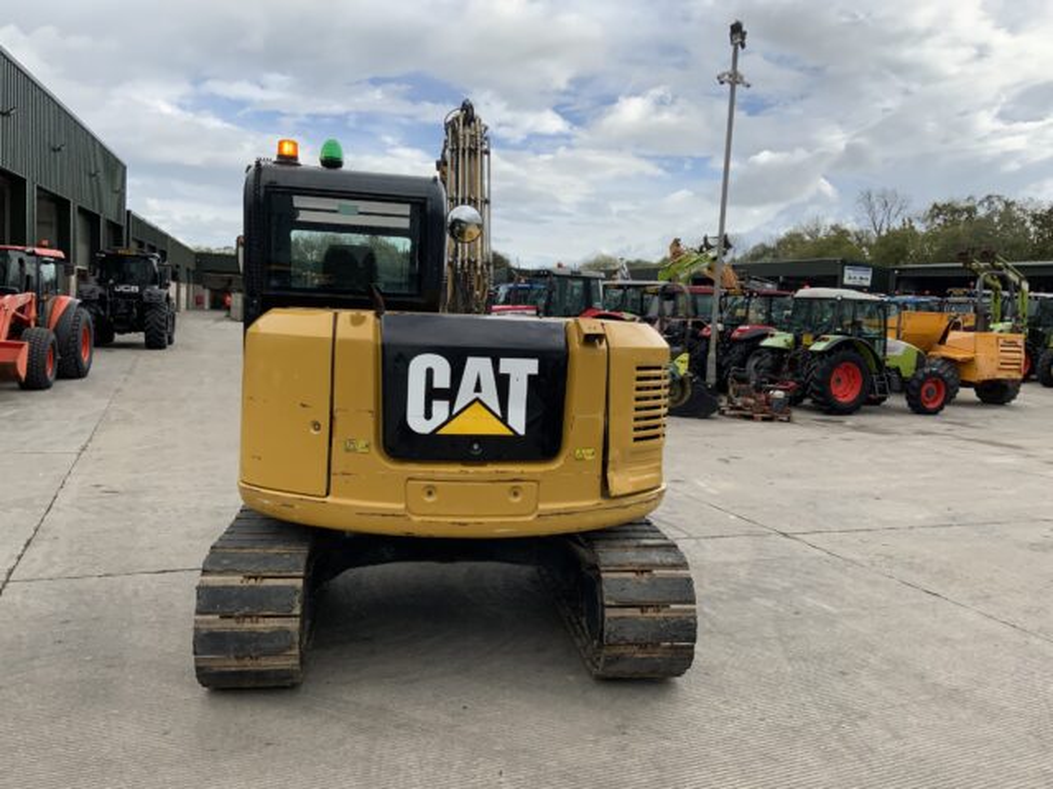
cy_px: 394
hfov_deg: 61.7
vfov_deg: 48.2
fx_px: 882
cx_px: 526
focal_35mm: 29
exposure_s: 1/1577
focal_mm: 3
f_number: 1.8
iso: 16
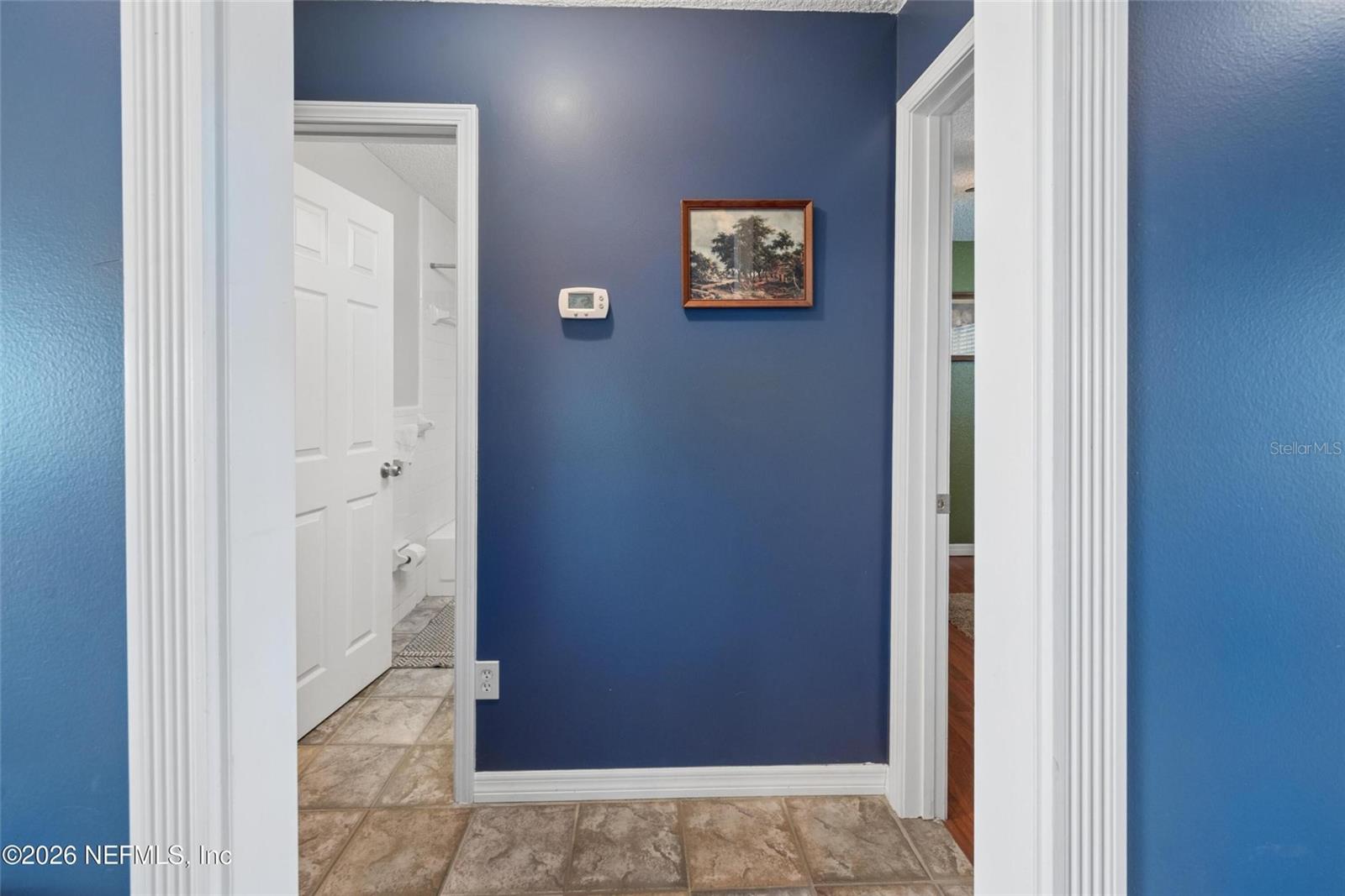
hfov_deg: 104.2
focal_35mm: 14
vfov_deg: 81.2
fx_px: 523
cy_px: 448
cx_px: 672
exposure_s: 1/10
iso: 400
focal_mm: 14
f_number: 8
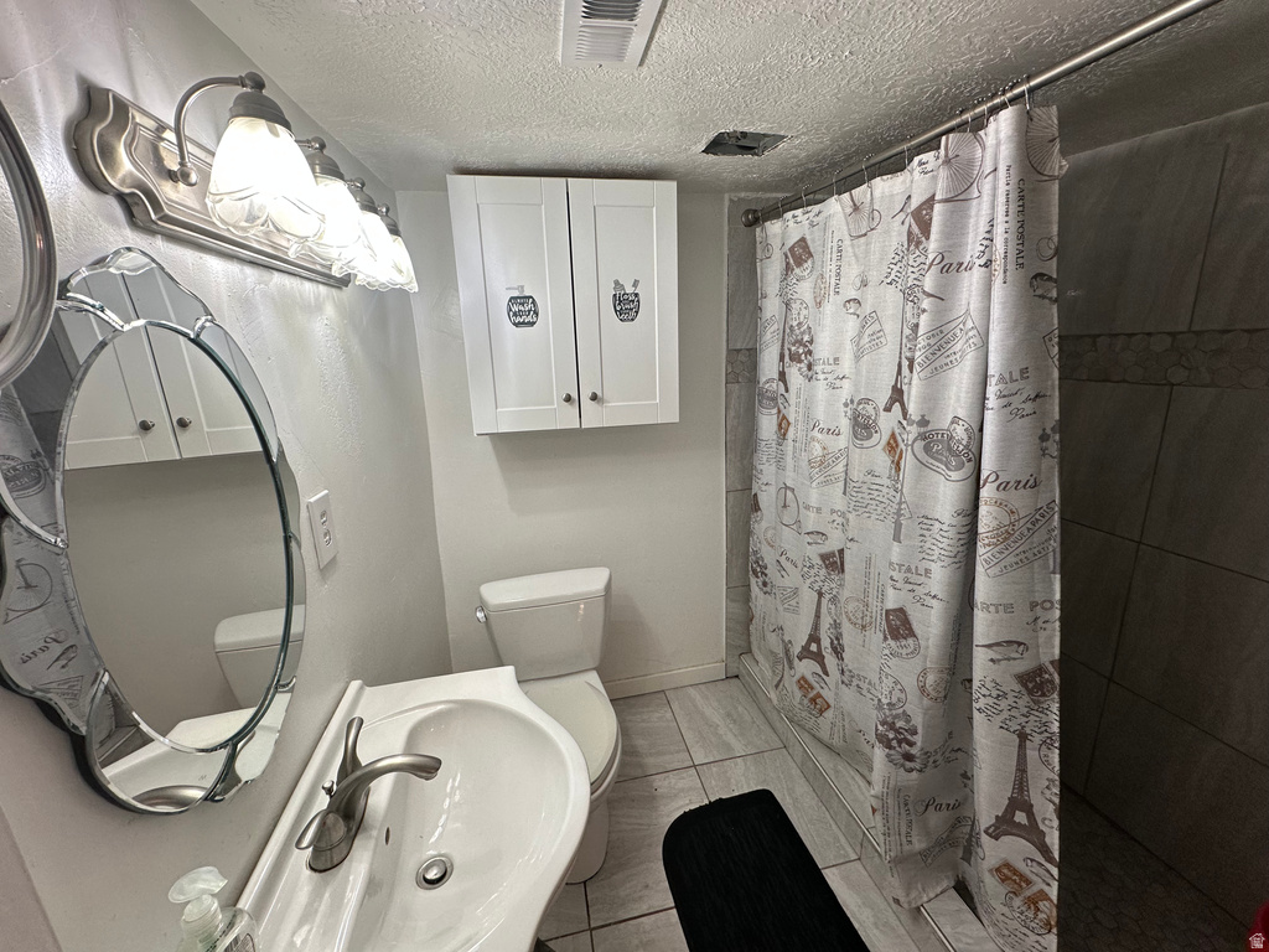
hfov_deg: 102.1
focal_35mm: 14
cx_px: 634
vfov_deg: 85.7
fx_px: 513
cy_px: 476
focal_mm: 2.22
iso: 160
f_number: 2.2
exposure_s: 1/120
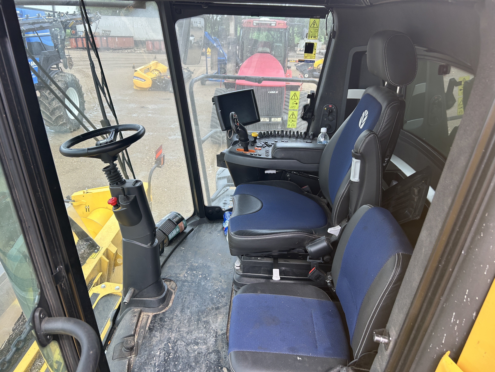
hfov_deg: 67.3
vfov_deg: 53.1
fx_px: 372
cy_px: 186
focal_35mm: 26
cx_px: 248
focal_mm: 5.7
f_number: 1.5
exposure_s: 1/521
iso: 50
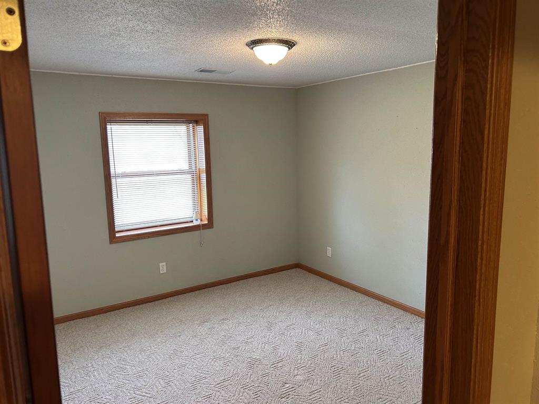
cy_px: 202
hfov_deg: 67.3
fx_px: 405
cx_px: 270
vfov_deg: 53.1
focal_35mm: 26
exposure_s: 1/60
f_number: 1.5
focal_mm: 5.7
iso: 160
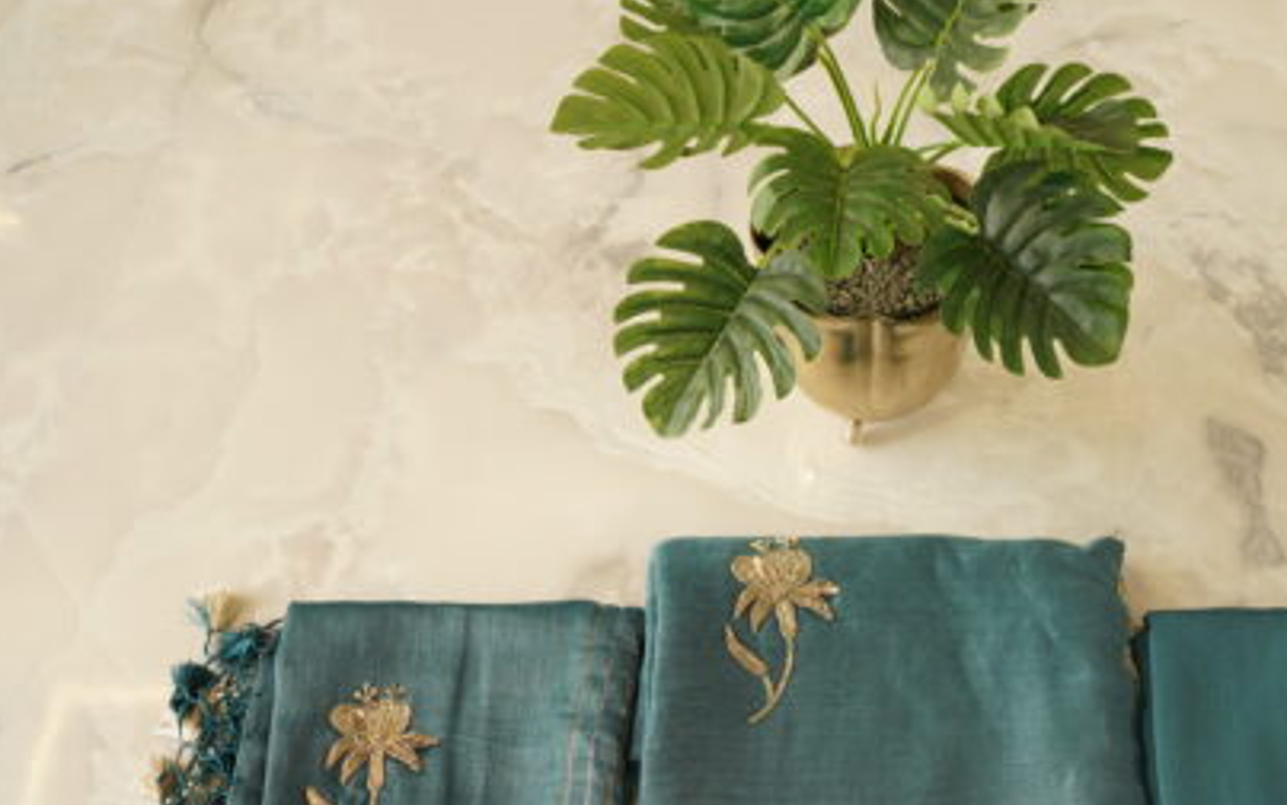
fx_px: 1649
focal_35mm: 47
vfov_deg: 27.0
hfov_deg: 41.9
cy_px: 632
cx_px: 888
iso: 800
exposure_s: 1/100
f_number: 6.3
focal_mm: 31
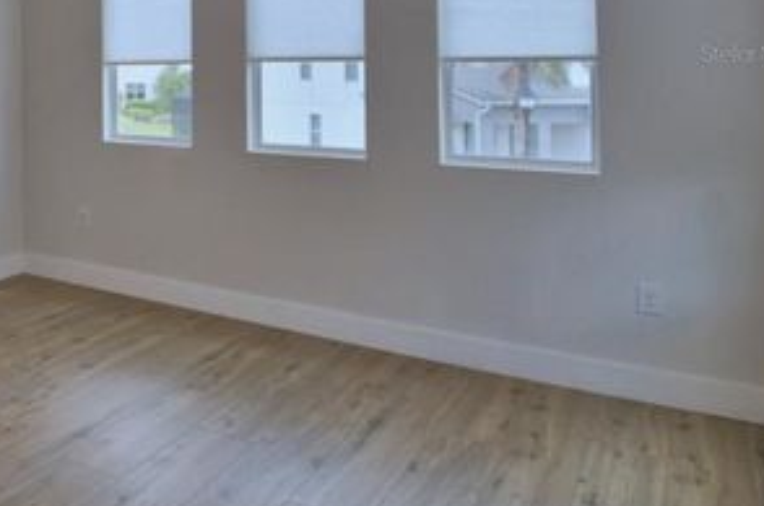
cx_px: -113
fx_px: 763
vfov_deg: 34.7
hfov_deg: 40.6
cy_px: 53
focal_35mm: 36
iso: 200
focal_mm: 10
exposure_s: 1/250
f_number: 4.5
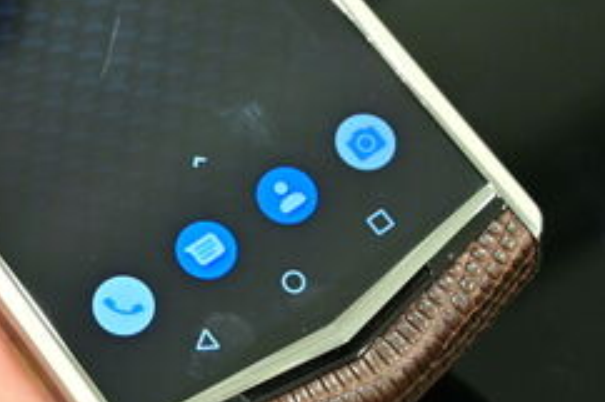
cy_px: 64
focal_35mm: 124
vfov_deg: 11.0
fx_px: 2081
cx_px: 68
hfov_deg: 16.3
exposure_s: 1/50
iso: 1100
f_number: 5
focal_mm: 32.5
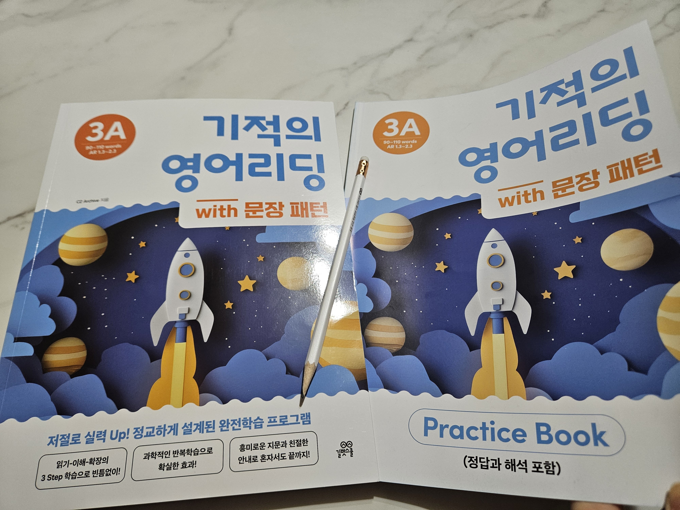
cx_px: 340
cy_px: 255
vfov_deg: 58.9
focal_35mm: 23
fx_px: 452
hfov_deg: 73.9
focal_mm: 5.4
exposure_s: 1/120
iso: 250
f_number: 1.8
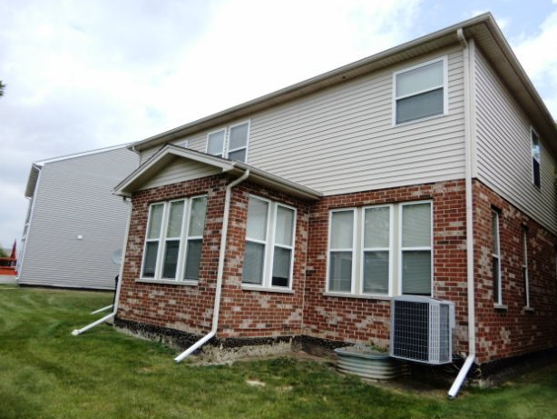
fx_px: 402
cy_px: 206
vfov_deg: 54.9
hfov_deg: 69.4
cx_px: 284
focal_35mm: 25
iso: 80
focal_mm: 4.3
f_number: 3.4
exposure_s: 1/800
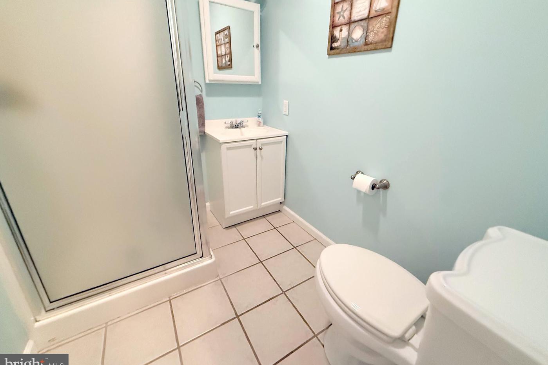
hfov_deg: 100.4
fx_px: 228
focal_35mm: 15
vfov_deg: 77.1
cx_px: 282
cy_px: 165
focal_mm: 2.22
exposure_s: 1/60
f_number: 2.2
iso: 1000
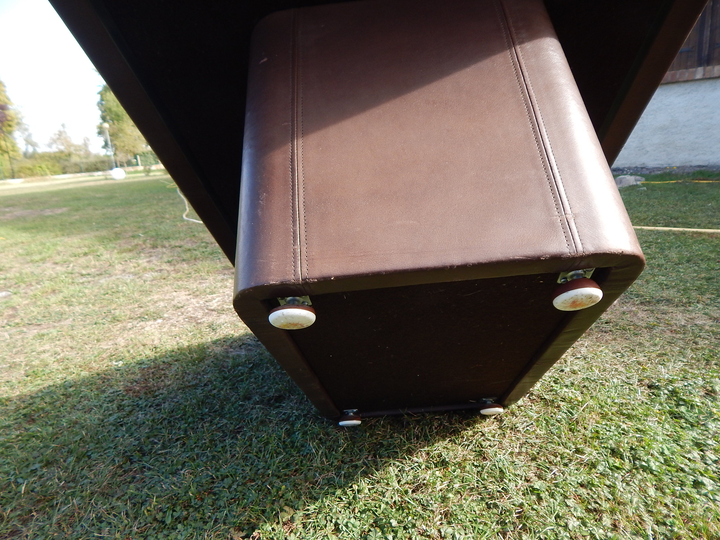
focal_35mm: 22
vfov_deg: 61.1
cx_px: 360
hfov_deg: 76.4
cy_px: 270
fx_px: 458
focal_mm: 4
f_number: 3
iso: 125
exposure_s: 1/320
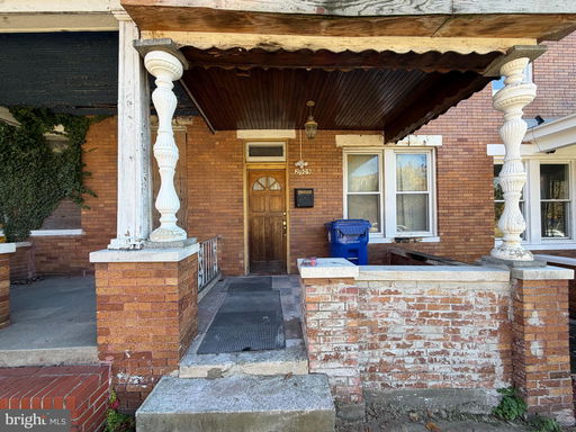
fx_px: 233
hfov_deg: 102.1
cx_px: 288
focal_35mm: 14
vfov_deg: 85.7
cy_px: 216
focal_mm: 2.22
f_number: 2.2
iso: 40
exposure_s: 1/159
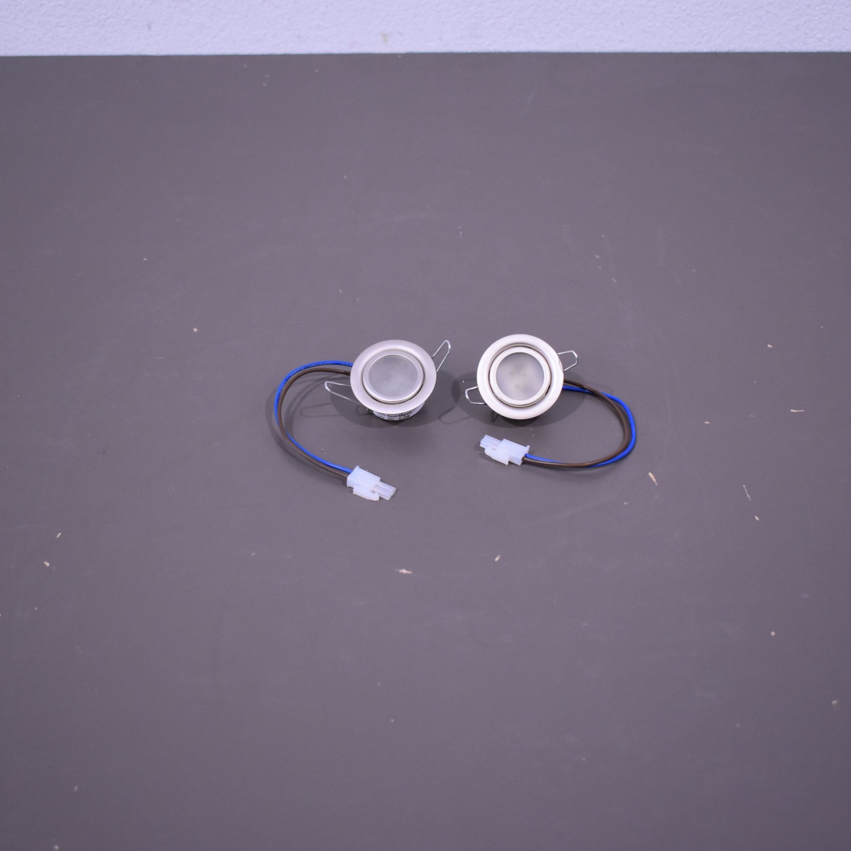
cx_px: 449
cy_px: 425
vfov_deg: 30.7
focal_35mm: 56
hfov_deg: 30.7
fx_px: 1548
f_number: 4.2
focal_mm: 29
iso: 800
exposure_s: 1/200
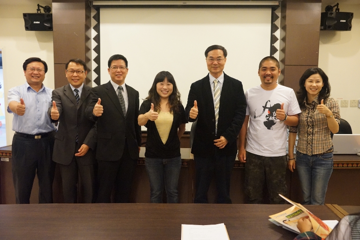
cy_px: 120
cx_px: 180
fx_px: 300
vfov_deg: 43.6
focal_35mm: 30
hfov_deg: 61.9
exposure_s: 1/60
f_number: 4
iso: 6400
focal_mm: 30
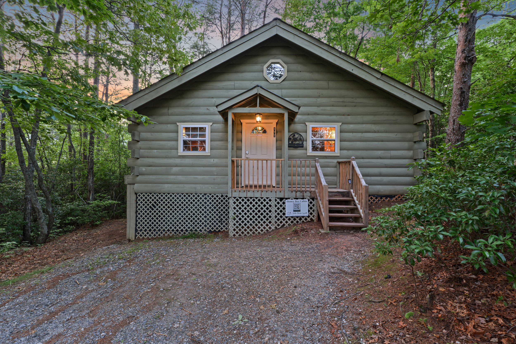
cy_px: 172
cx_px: 258
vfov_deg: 72.1
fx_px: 236
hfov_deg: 95.0
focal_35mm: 16
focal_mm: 11
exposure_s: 2
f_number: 8
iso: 200
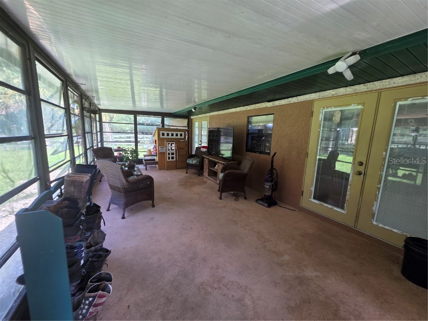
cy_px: 160
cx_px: 214
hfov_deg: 106.2
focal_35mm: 13
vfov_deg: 89.9
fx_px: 161
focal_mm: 2.2
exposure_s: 1/120
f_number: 1.9
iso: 80
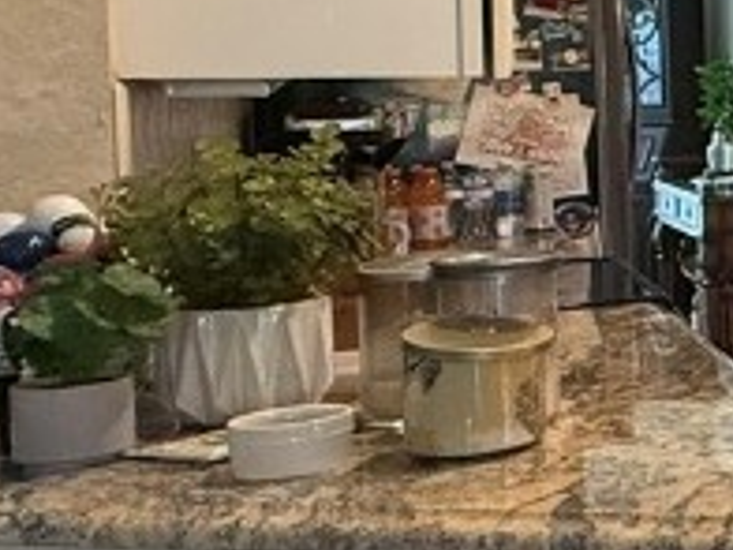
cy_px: 120
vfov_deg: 20.0
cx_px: 1574
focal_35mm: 73
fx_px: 1546
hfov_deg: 17.0
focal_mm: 2.22
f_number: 2.2
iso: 400
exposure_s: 1/120
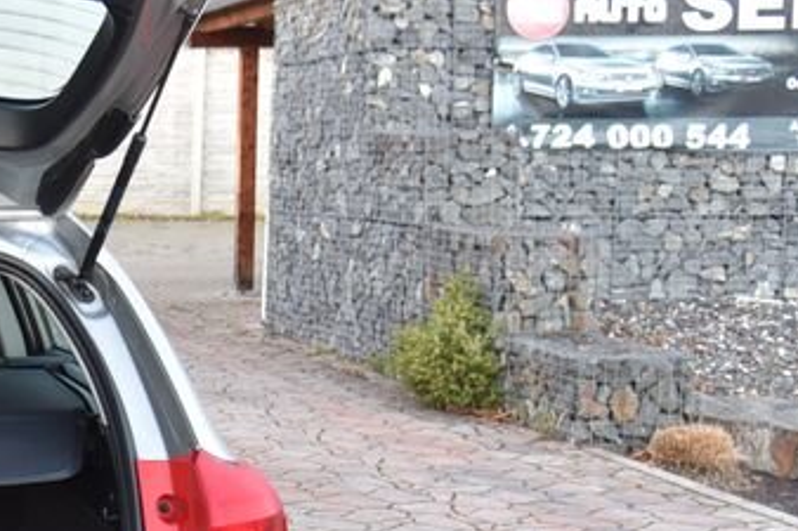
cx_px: -340
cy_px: 389
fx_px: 2016
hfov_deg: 19.9
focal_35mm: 91
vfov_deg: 15.0
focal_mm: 30
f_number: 4
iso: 500
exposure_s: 1/25
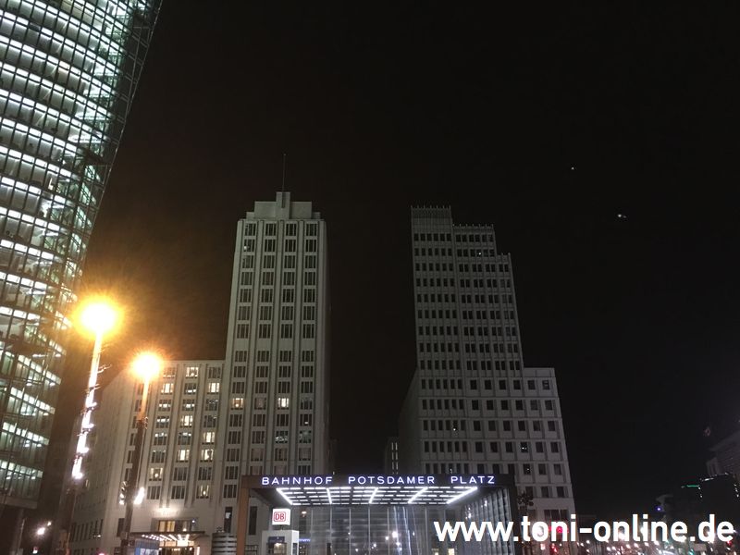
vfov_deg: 48.2
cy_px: 278
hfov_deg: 61.7
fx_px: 620
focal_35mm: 29
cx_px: 370
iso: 160
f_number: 2.2
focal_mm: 4.15
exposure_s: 1/8
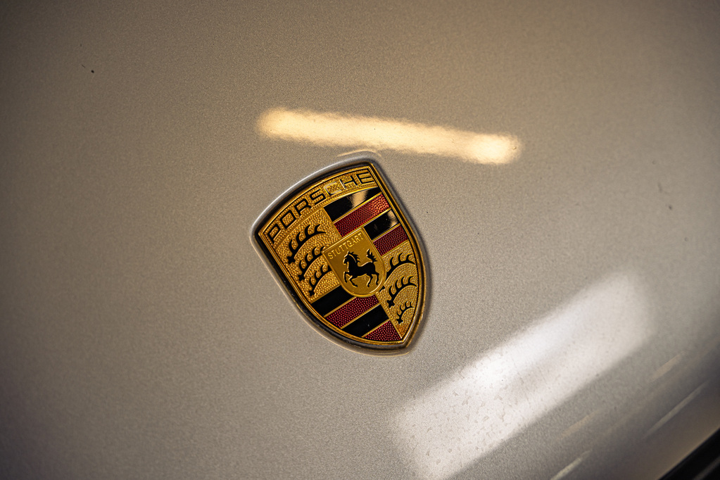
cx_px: 360
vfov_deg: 18.2
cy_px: 240
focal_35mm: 75
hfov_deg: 27.0
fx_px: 1500
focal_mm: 75
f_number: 3.5
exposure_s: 1/200
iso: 200
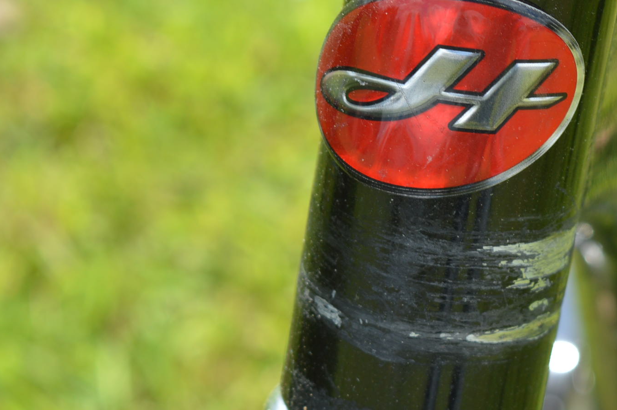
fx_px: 3152
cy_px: 124
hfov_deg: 11.1
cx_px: 496
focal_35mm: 184
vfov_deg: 7.4
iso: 100
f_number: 6.3
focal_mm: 55
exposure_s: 1/160
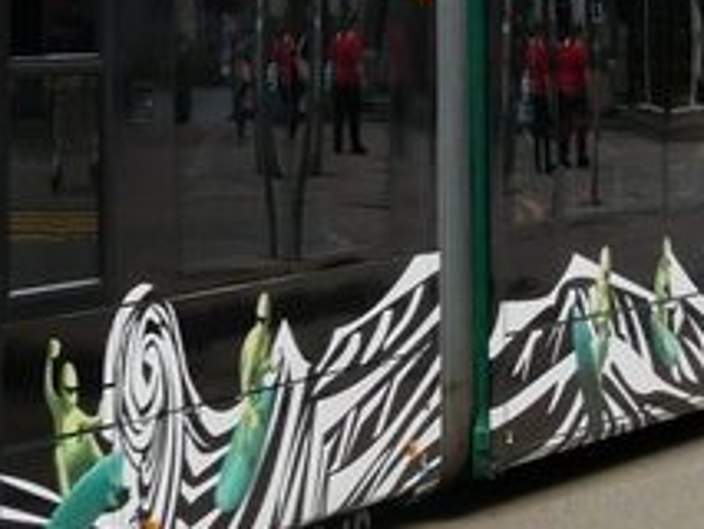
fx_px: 5067
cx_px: 33
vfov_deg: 5.9
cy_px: -129
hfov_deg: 7.9
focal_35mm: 249
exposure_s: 1/250
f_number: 5.6
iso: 100
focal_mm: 8.8
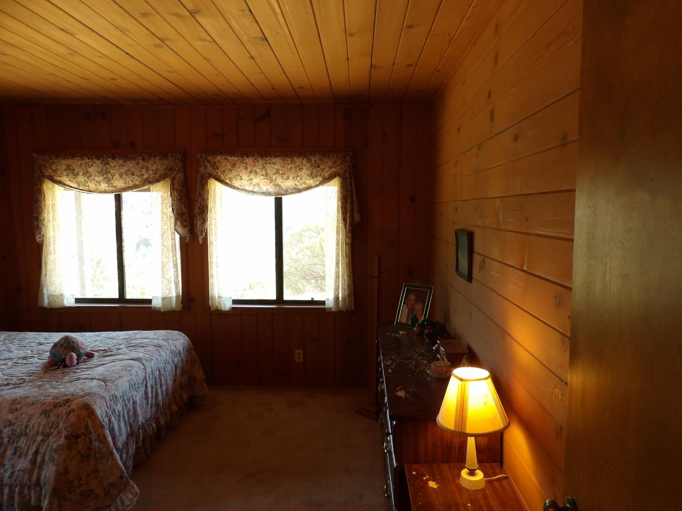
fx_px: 473
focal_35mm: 24
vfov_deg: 56.8
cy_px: 256
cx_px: 341
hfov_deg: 71.6
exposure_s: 1/33
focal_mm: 4.3
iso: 117
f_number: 3.2
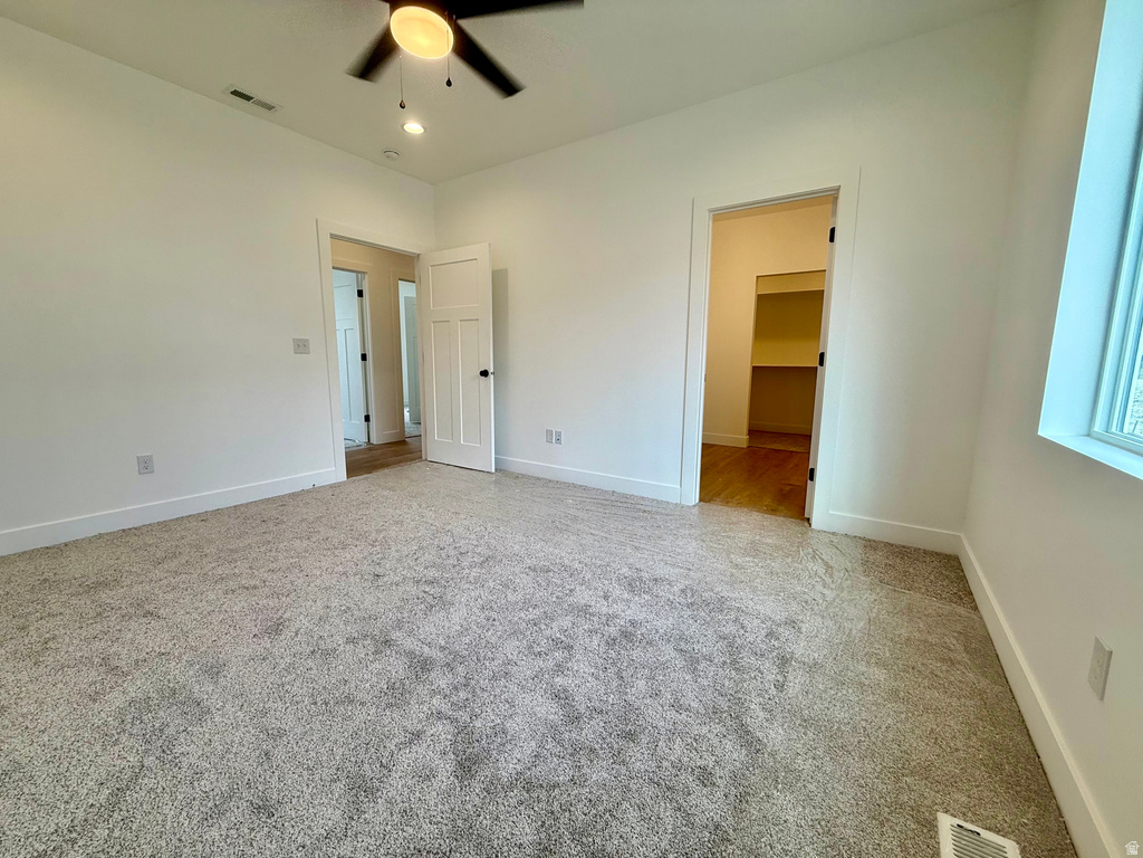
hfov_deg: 102.1
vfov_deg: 85.7
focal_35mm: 14
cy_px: 429
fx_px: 462
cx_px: 572
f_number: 2.2
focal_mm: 2.22
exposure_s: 1/145
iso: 50
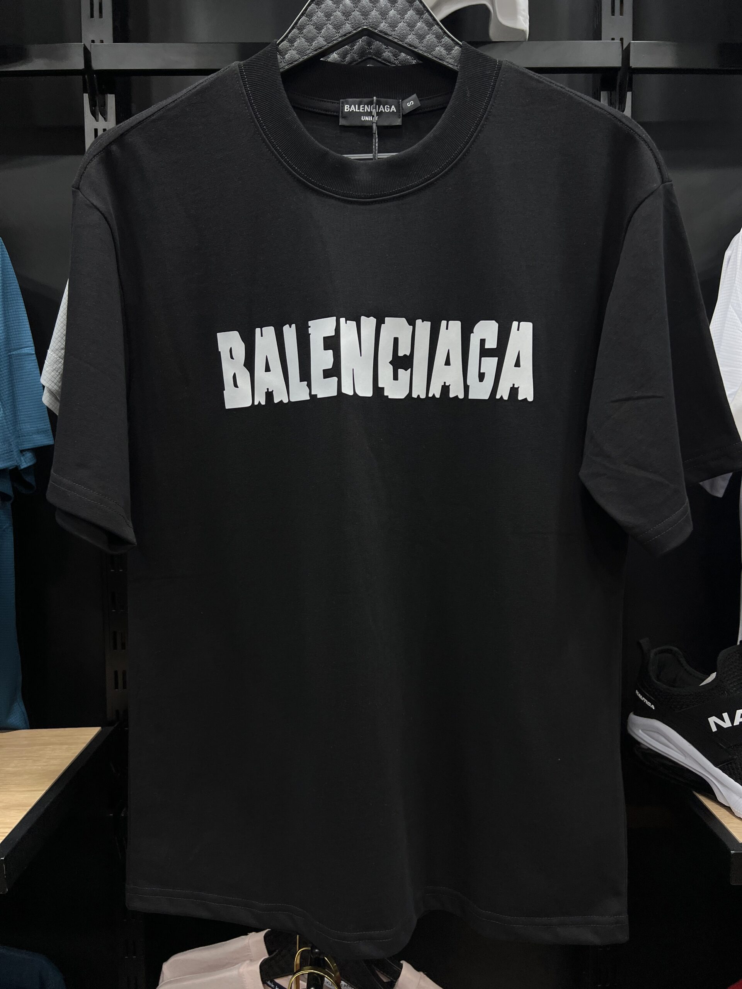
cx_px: 371
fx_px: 743
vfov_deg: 67.3
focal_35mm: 26
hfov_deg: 53.1
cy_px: 494
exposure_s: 1/121
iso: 40
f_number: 1.5
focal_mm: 5.7
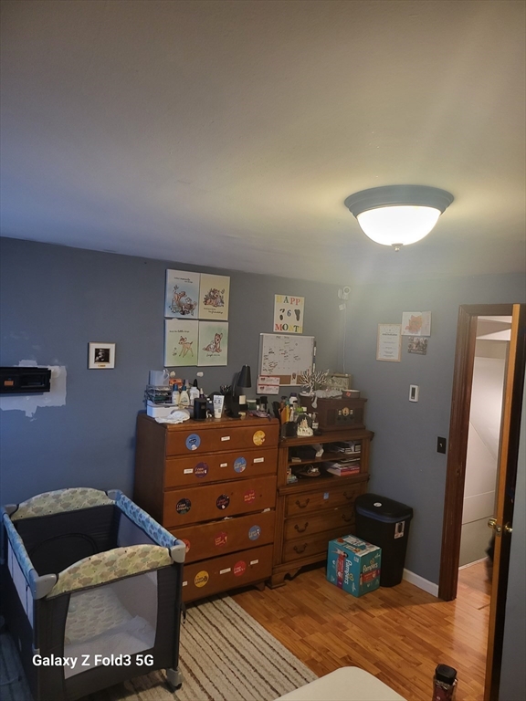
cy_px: 350
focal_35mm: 24
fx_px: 486
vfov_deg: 71.6
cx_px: 263
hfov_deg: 56.8
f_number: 1.8
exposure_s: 1/40
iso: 250
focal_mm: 5
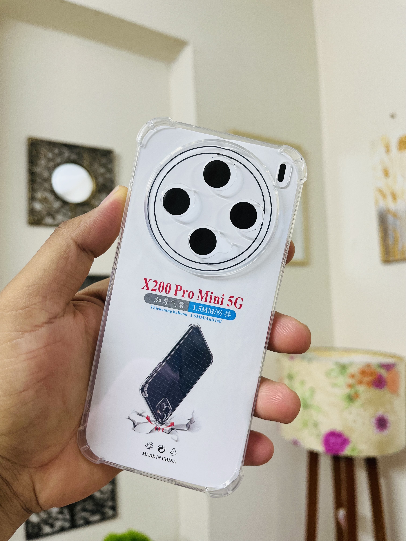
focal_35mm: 26
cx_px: 203
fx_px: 407
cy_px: 270
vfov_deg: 67.3
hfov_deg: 53.1
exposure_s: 1/100
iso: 125
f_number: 1.6
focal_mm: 5.1
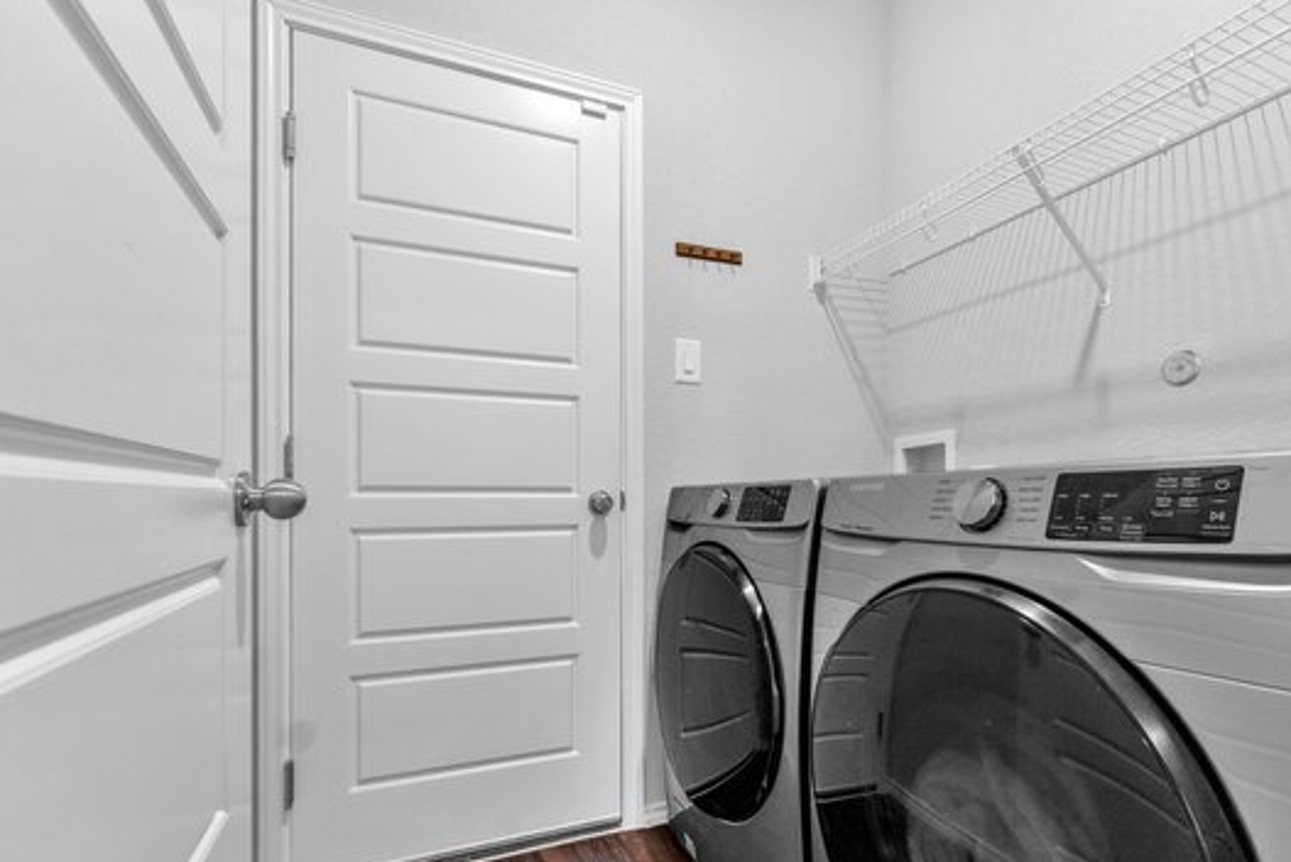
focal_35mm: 17
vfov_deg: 70.2
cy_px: 491
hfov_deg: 93.1
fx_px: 610
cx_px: 686
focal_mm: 14
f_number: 6.3
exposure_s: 1/13
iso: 320
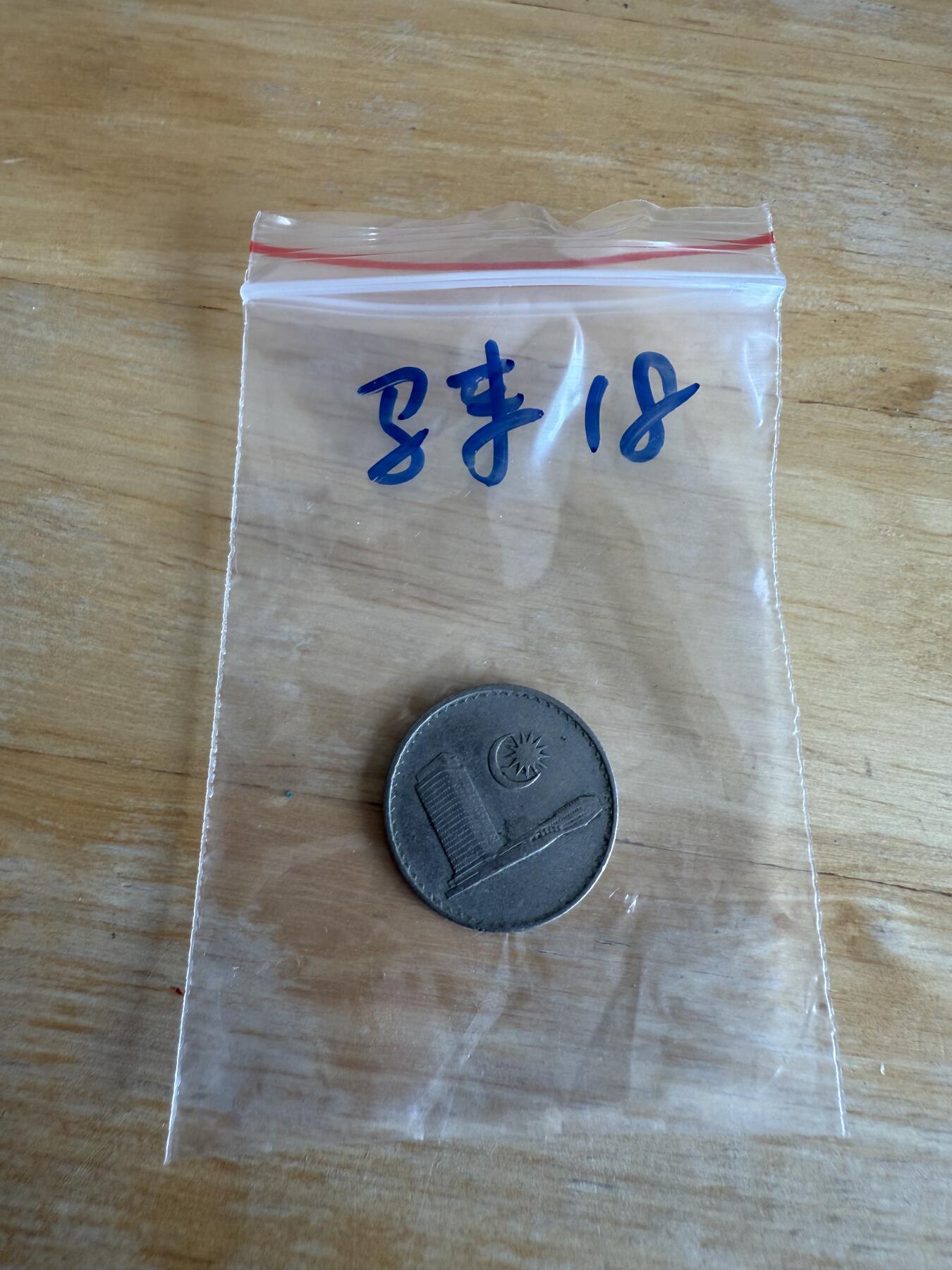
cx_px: 476
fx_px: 880
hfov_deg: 56.8
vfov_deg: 71.6
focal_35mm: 24
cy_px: 635
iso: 50
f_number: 2.2
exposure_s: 1/99
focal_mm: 2.22
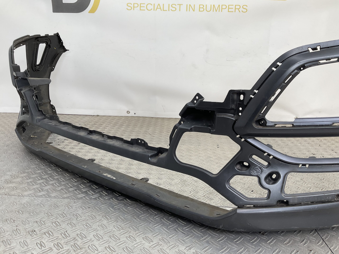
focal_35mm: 29
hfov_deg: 61.7
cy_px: 127
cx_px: 170
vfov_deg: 48.2
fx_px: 284
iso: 16
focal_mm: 3
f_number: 1.8
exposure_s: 1/120
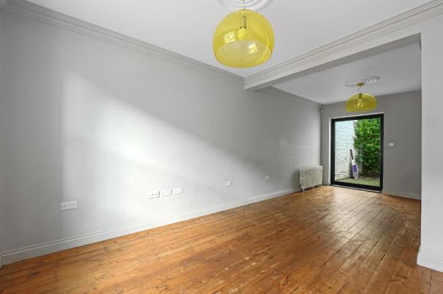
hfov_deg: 104.3
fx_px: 172
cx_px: 222
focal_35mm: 14
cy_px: 147
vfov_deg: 81.1
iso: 400
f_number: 8
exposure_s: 1/1.25
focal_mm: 14
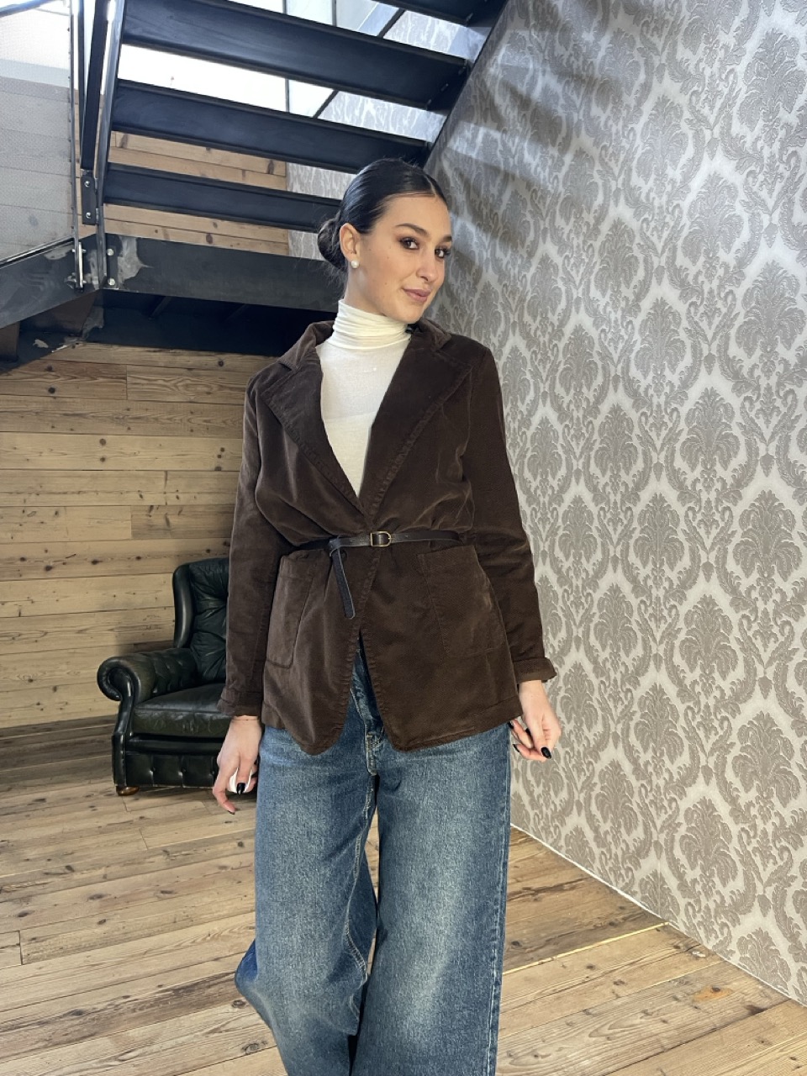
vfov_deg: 69.4
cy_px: 538
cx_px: 404
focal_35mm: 25
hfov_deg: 54.9
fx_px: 777
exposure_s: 1/60
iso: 320
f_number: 1.6
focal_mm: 5.1
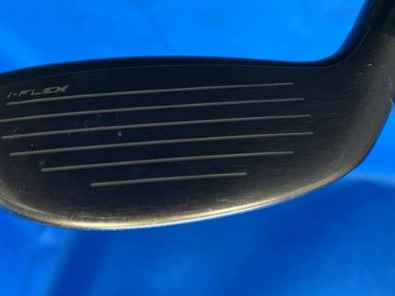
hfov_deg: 53.8
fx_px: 388
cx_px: 176
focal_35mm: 34
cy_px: 145
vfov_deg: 41.8
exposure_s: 1/60
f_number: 1.8
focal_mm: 4.25
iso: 250
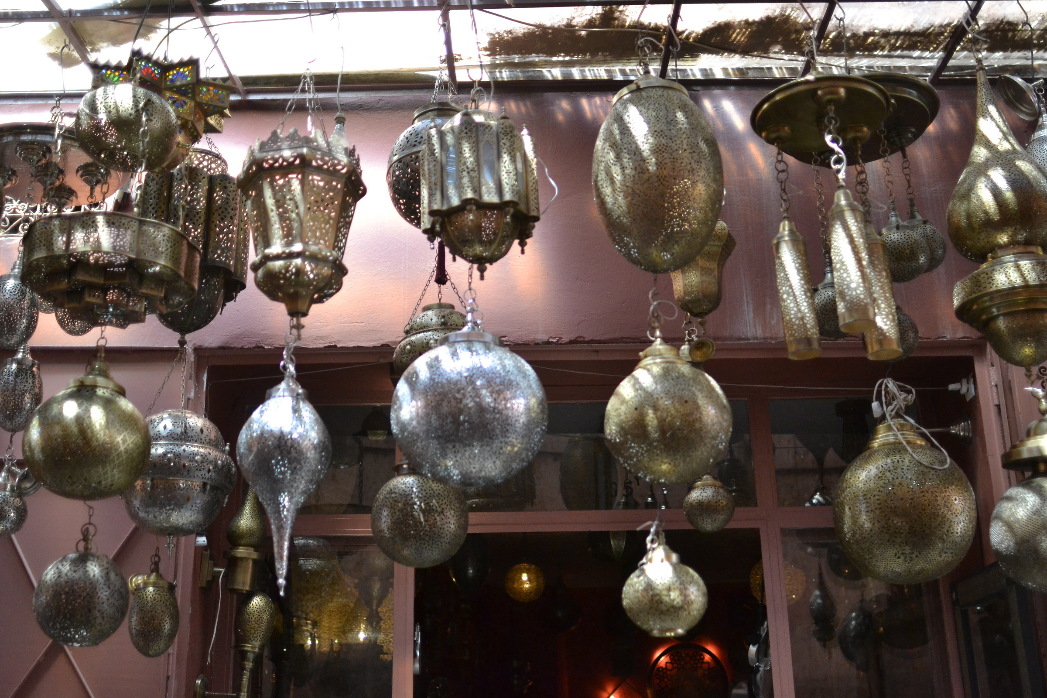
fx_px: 1047
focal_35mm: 36
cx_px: 524
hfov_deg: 53.1
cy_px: 349
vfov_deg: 36.9
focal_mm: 24
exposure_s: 1/1000
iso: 1600
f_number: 1.8
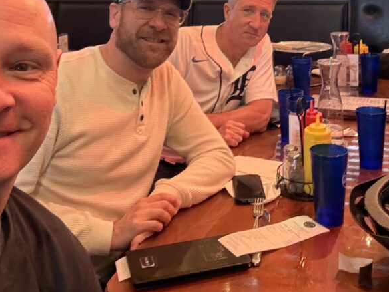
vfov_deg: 30.3
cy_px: 14
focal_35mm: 45
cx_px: 250
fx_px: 506
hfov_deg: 41.7
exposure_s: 1/17
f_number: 1.9
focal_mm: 2.69
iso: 500
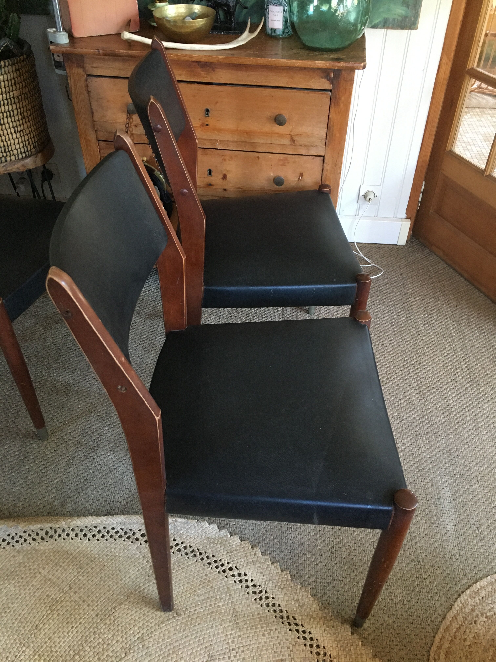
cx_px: 248
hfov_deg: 48.2
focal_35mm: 29
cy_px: 331
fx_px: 554
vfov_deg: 61.7
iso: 200
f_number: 2.2
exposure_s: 1/33
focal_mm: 4.15
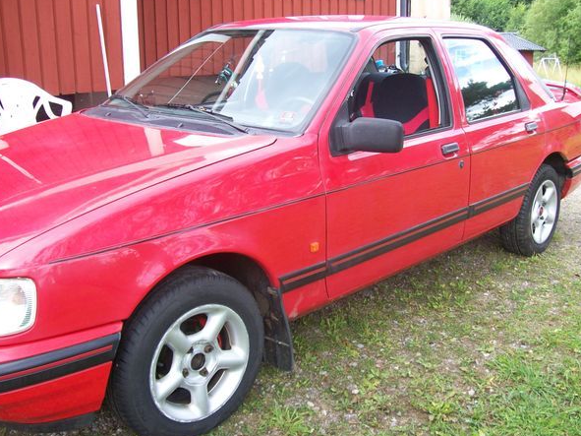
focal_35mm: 39
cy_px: 221
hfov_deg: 47.9
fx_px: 654
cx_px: 301
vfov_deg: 36.8
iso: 80
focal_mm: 6
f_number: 2.7
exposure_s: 1/108
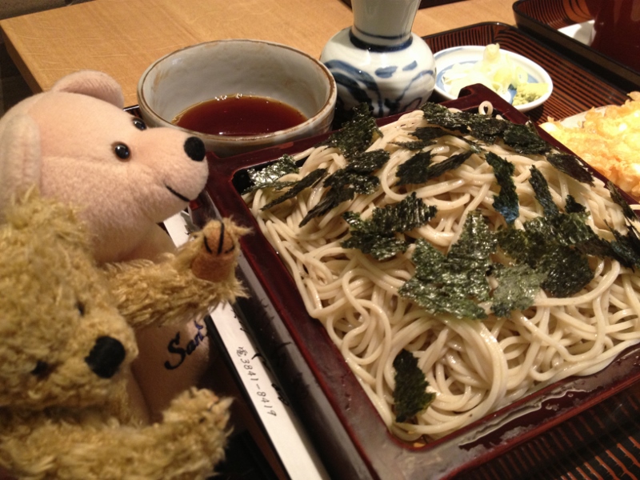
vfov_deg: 40.7
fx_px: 647
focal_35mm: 35
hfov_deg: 52.6
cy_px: 240
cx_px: 320
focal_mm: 4.28
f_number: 2.4
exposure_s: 1/20
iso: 160
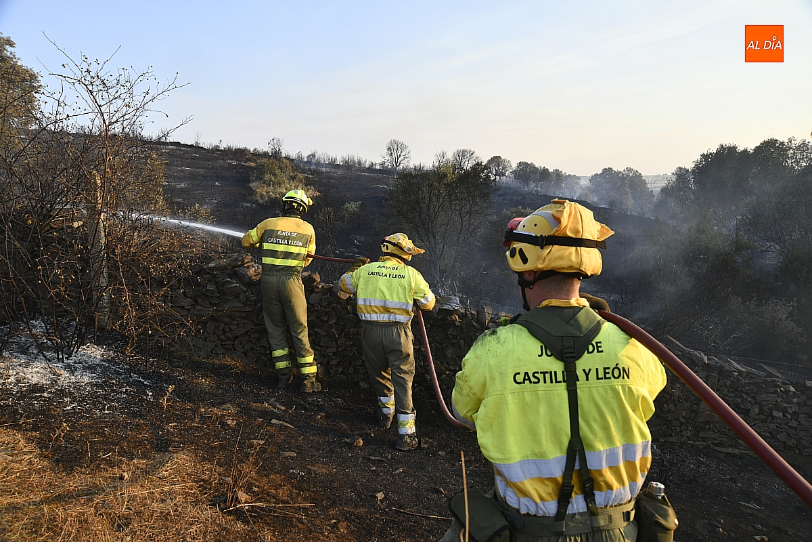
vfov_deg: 49.6
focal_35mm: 26
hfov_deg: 69.4
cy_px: 271
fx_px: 586
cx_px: 406
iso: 1000
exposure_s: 1/400
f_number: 10
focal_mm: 26
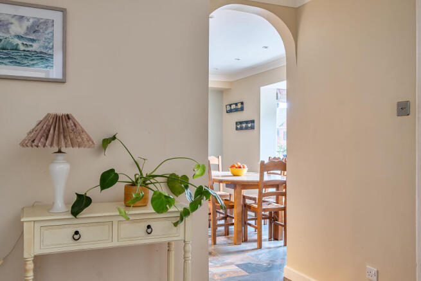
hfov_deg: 57.2
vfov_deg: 40.0
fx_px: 386
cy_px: 140
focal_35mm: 33
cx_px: 210
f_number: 8
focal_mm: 22
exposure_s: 5
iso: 100
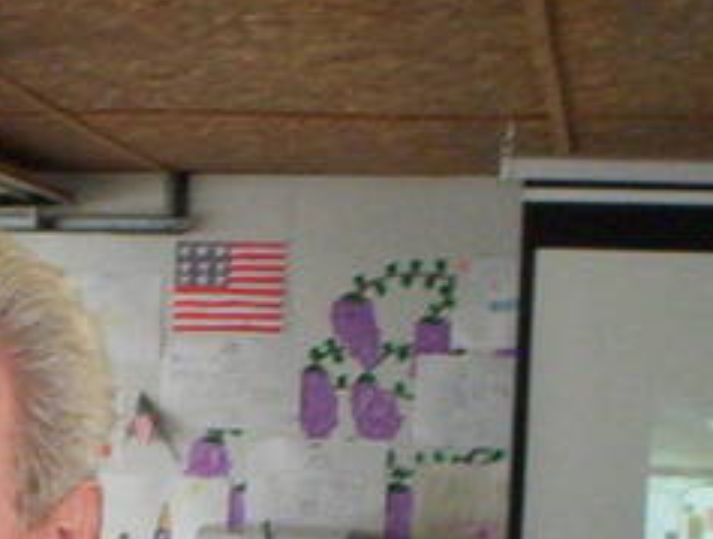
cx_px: -114
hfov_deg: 14.7
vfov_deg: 11.3
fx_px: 2684
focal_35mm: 130
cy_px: 595
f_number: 4.5
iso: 140
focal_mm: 4.99
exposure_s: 1/60
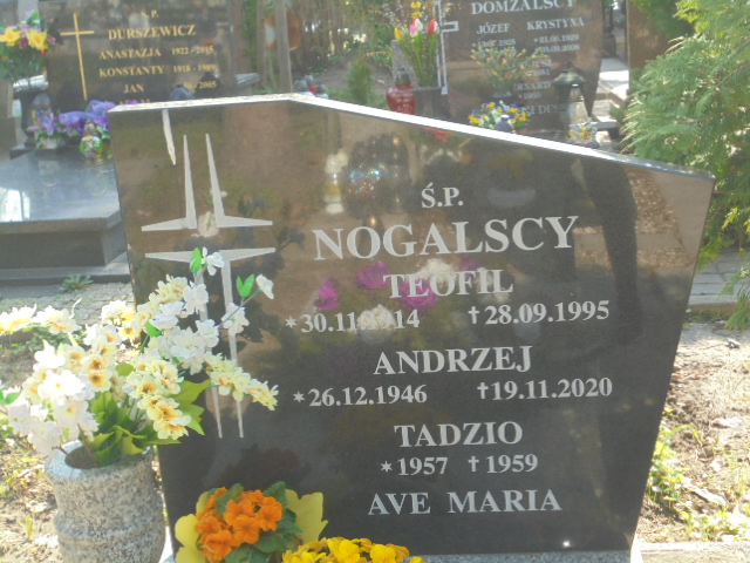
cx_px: 375
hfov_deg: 34.3
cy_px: 282
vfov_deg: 26.1
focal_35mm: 56
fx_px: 1213
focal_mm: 10.1
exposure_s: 1/60
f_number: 5.2
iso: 100
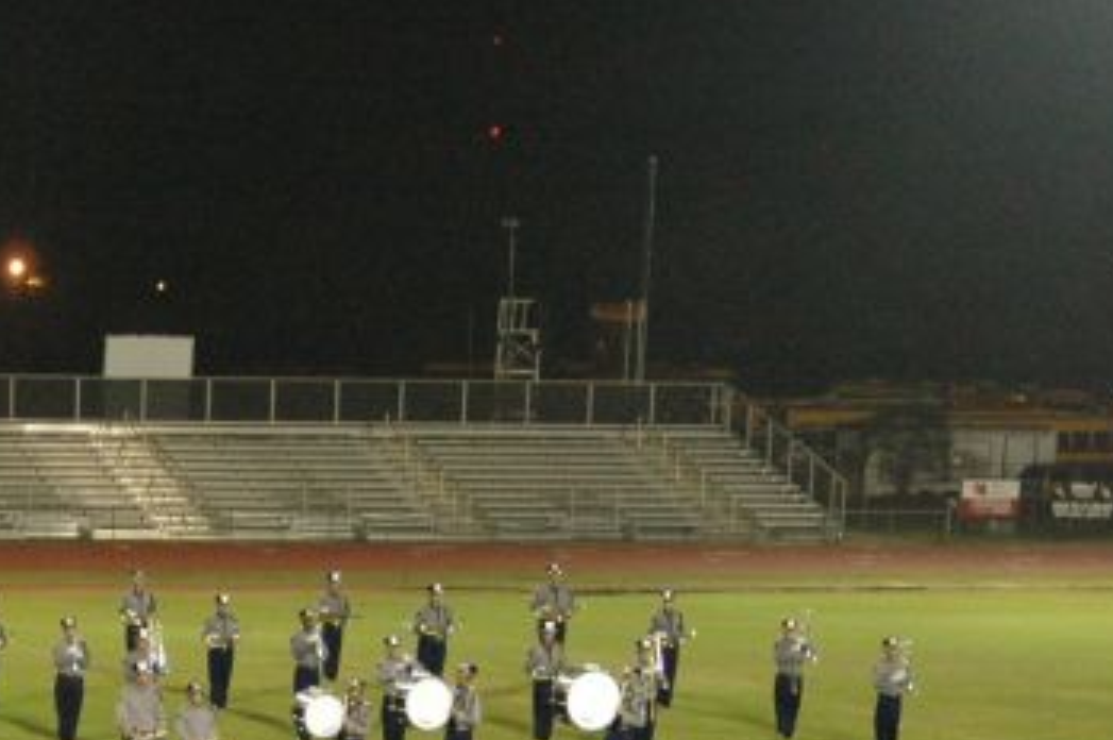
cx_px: -169
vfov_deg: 9.9
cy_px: 852
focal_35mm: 136
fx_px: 4215
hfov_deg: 14.6
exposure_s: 1/60
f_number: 2.8
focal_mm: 31
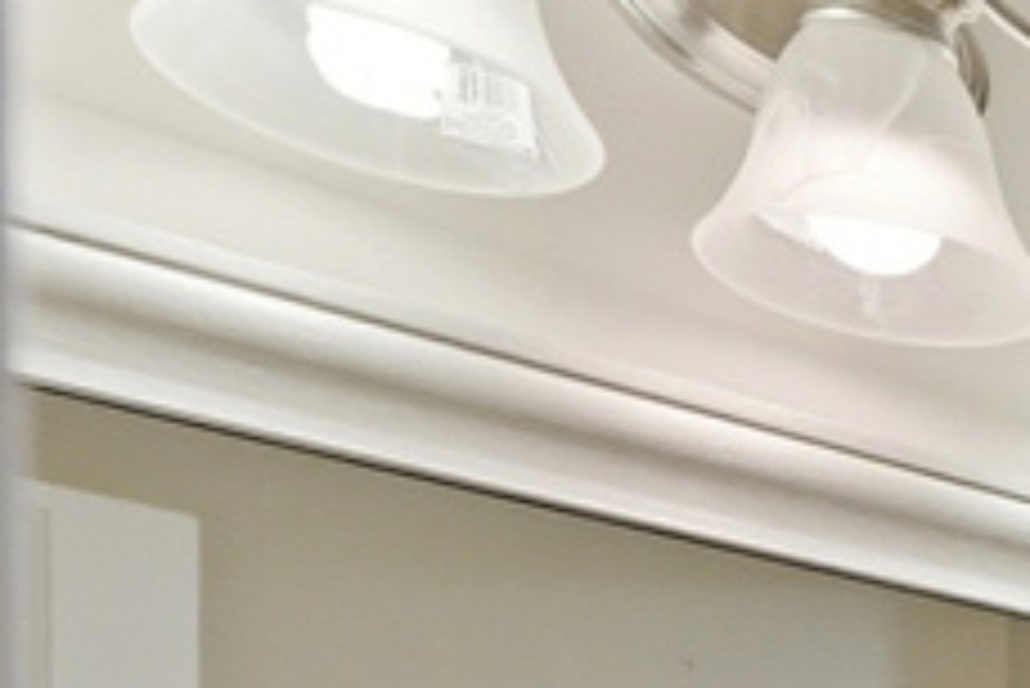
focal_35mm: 78
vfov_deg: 15.1
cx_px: 2249
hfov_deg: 16.6
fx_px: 2240
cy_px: 1255
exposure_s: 1/500
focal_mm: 17.5
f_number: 8
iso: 500
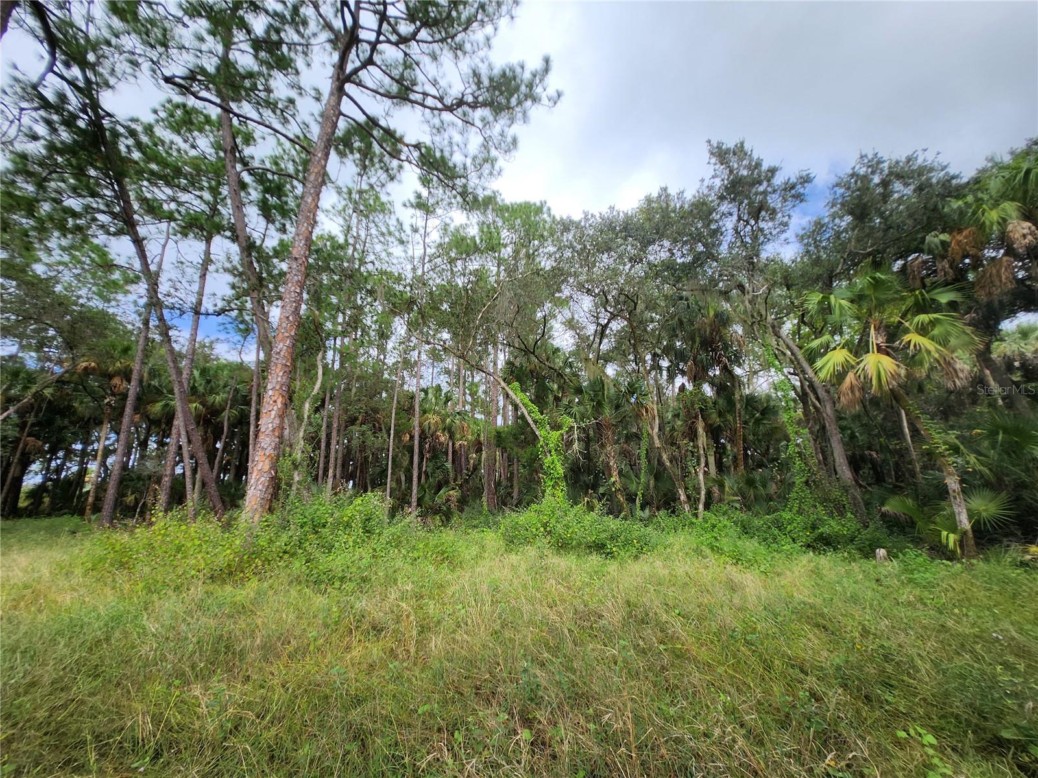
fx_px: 390
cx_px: 519
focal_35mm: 13
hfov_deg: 106.2
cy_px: 389
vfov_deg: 89.9
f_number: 2.2
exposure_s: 1/763
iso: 32
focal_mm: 1.74
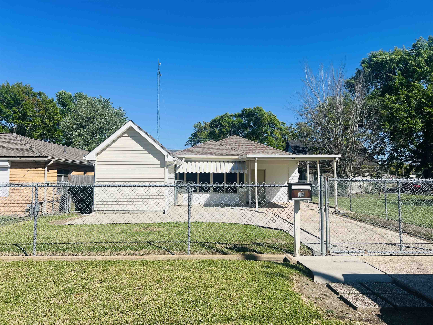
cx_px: 216
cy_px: 162
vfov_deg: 53.1
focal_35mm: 26
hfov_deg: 67.3
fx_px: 325
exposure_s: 1/5882
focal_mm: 5.7
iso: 50
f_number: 1.5
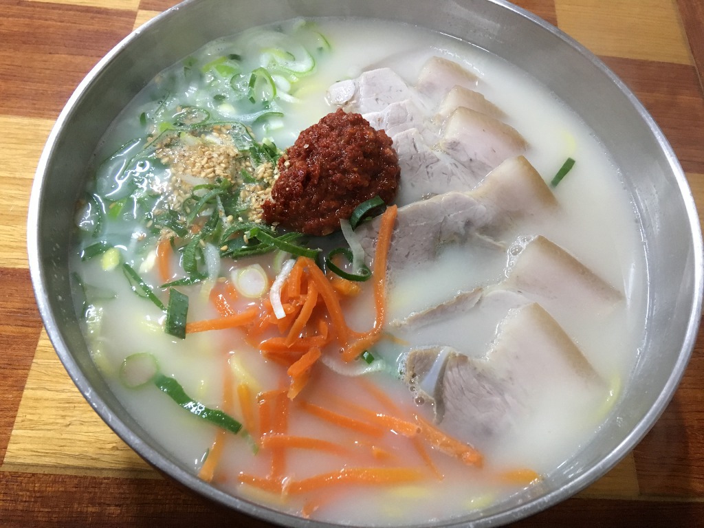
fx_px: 590
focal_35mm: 29
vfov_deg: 48.2
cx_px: 352
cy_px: 264
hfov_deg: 61.7
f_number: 2.2
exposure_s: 1/20
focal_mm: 4.15
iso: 200
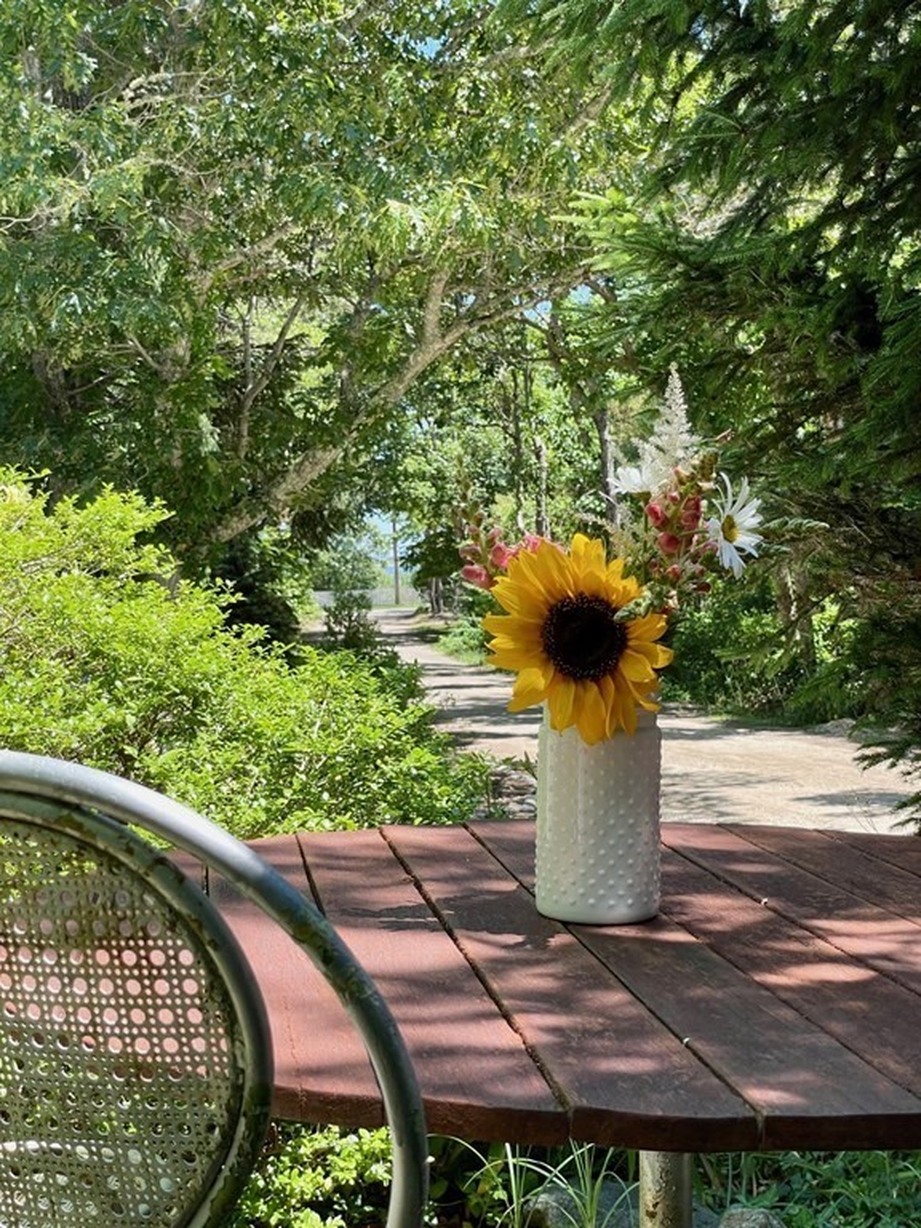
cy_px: 614
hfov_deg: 28.0
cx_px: 460
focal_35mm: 52
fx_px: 1845
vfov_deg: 36.8
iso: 25
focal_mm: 6
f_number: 2
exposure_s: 1/264
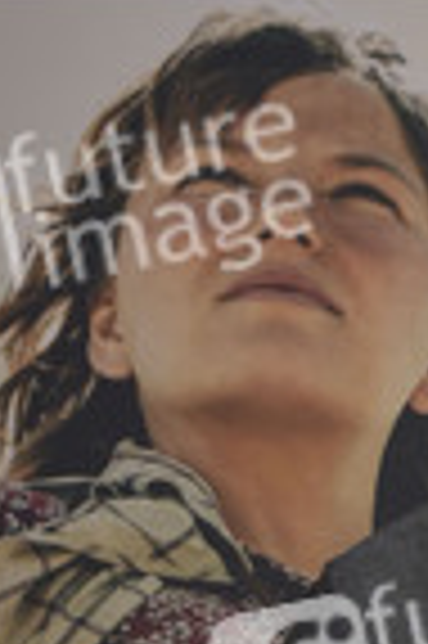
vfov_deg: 22.0
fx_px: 1448
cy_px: 887
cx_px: 572
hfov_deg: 15.9
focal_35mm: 81
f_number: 5.6
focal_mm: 29
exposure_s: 1/200
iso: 800
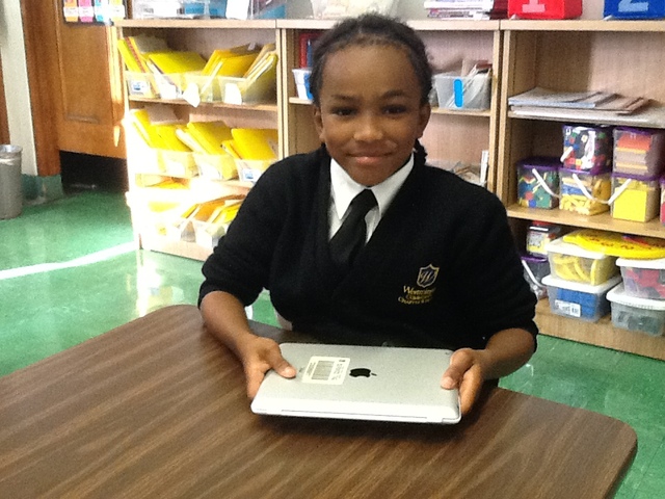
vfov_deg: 32.9
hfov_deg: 42.9
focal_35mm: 44
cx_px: 332
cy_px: 250
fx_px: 845
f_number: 2.4
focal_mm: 2.03
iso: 200
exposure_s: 1/30
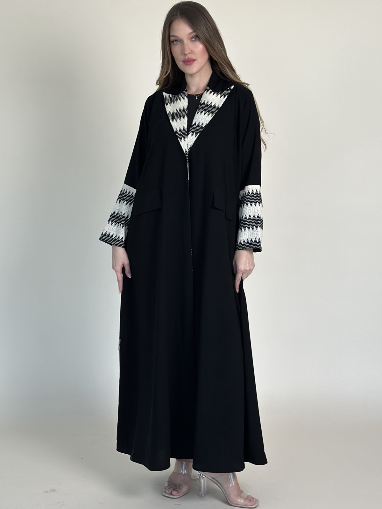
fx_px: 706
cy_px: 254
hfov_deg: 30.3
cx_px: 191
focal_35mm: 48
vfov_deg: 39.7
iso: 100
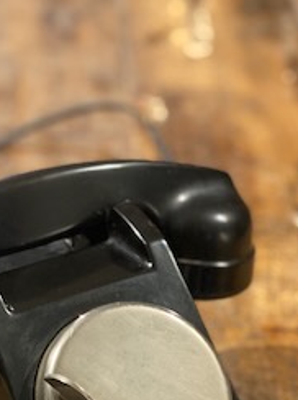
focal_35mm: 114
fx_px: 1313
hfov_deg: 12.9
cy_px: 398
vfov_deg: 16.9
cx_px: 74
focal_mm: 6
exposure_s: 1/33
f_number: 2
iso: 250
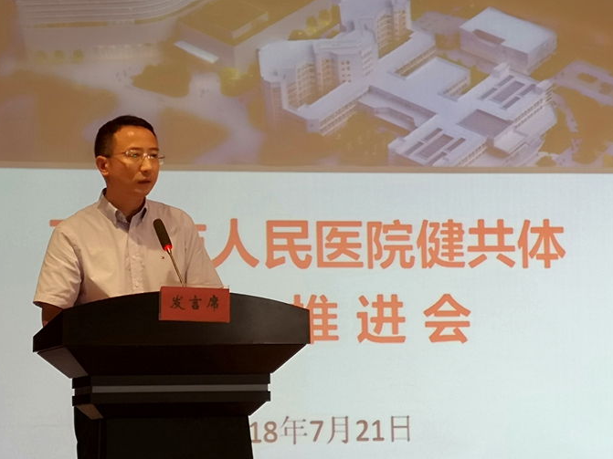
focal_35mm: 173
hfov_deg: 11.4
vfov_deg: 8.6
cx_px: 312
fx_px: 3063
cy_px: 214
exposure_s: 1/33.3
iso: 200
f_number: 2.4
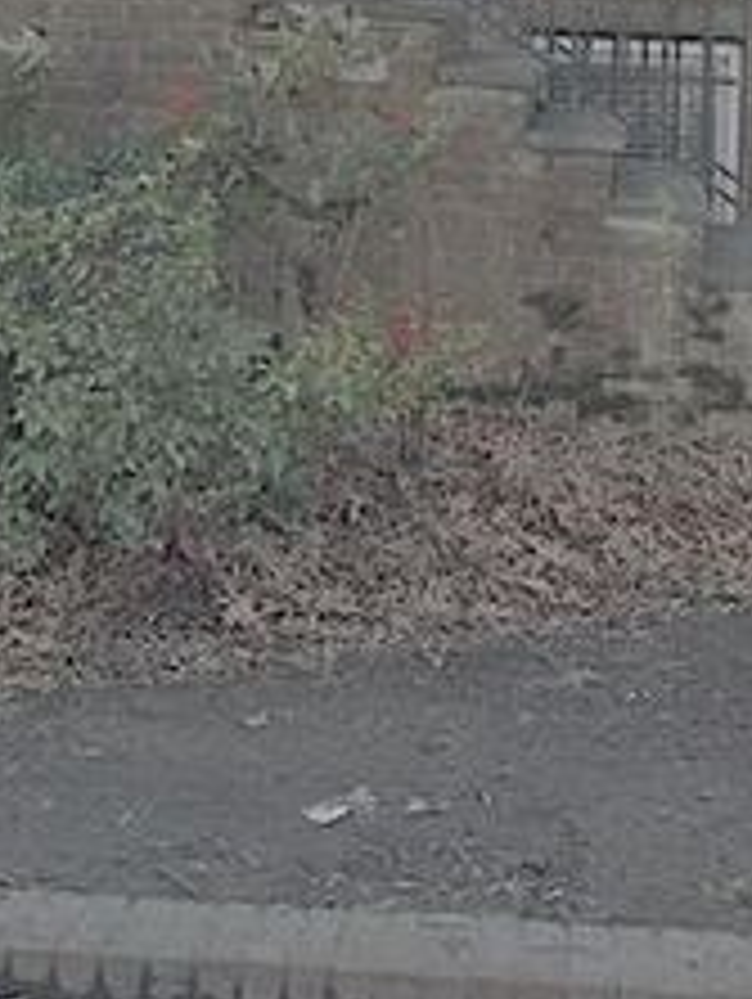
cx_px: 527
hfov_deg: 20.4
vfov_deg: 24.1
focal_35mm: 72
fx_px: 2082
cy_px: -259
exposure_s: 1/356
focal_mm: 6.76
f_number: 1.78
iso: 80
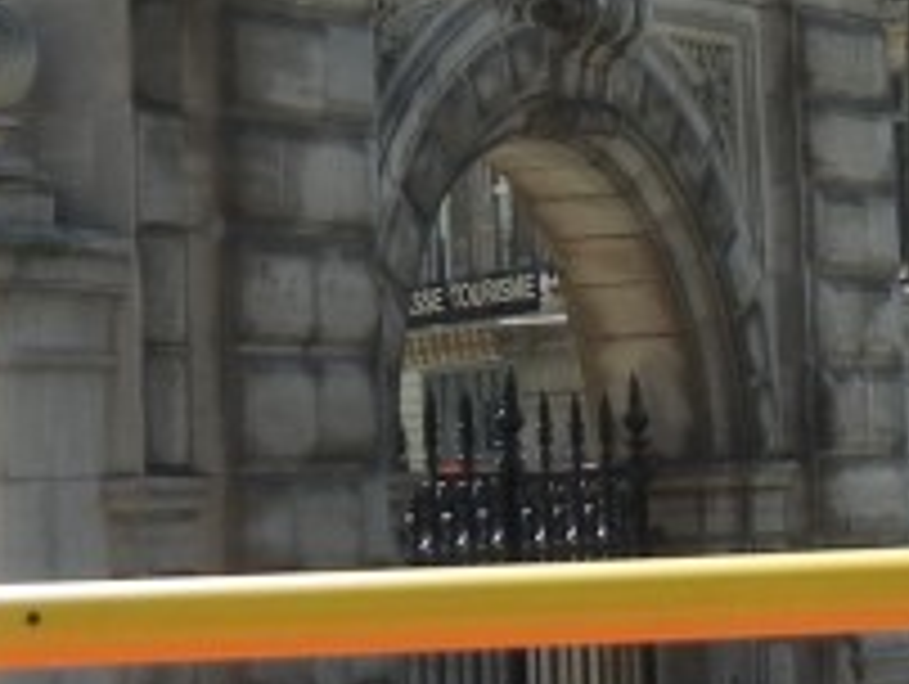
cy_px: -189
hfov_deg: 13.0
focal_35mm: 152
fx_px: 3996
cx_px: 441
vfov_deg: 9.6
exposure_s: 1/255
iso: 160
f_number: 7
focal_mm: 5.4
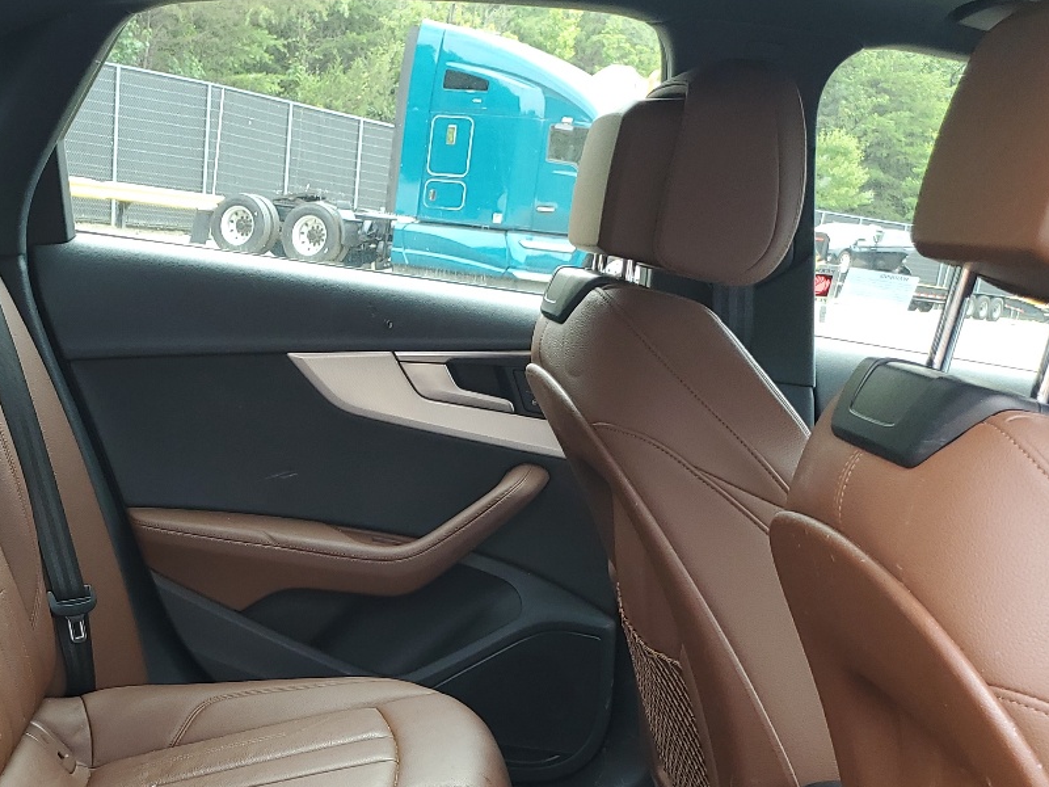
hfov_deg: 35.9
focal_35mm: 52
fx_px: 1576
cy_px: 756
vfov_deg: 26.8
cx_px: 247
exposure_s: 1/132
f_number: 1.5
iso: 50
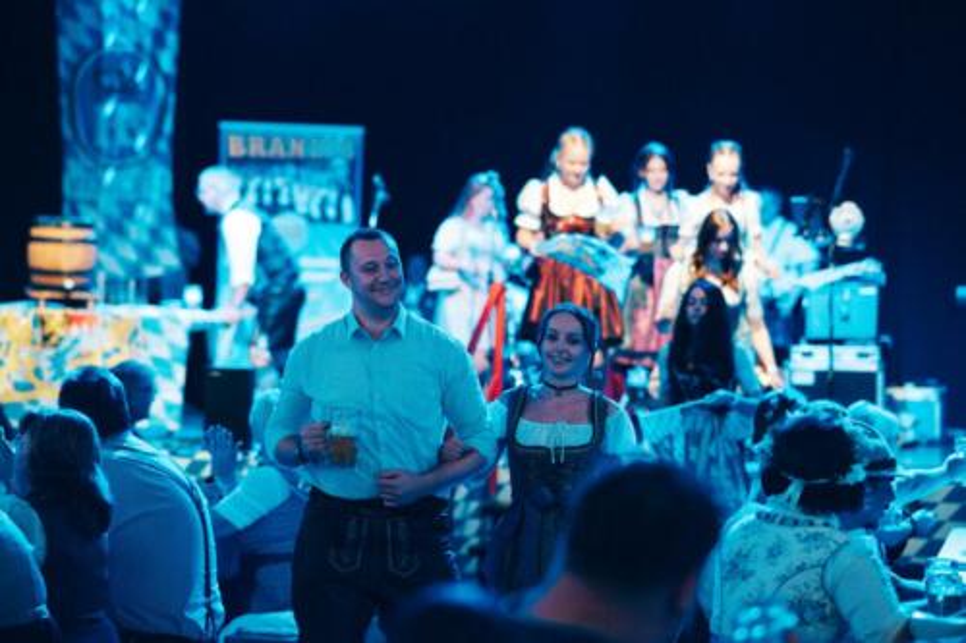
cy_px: 322
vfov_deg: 16.1
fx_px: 2280
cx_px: 483
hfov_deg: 23.9
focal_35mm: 85
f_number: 1.8
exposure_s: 1/250
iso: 1250
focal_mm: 85
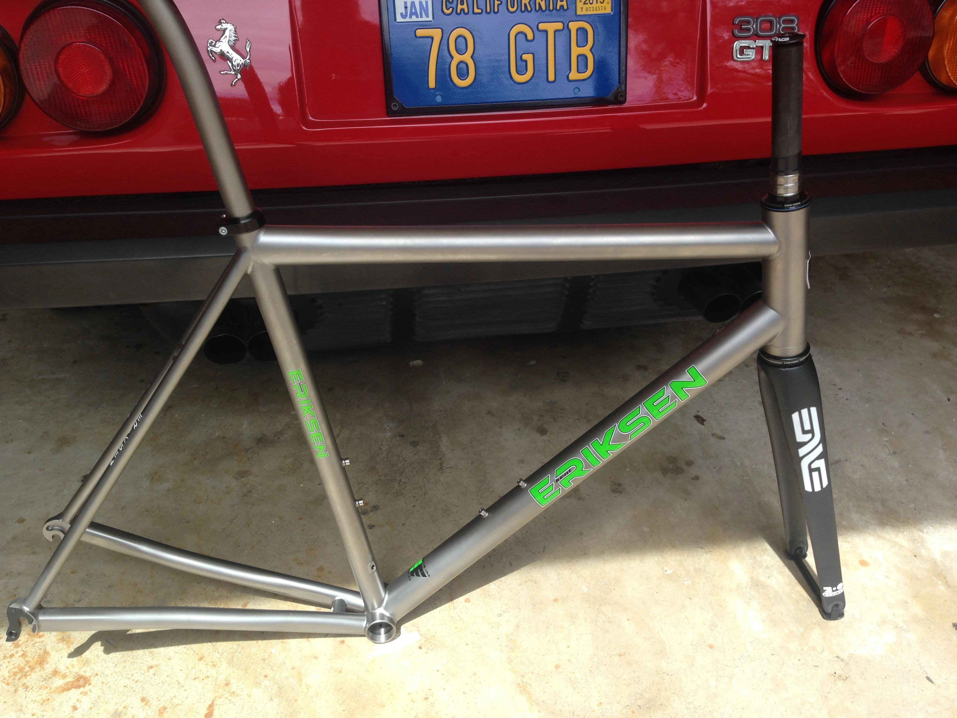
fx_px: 912
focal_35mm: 33
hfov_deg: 55.4
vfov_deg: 42.9
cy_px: 359
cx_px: 478
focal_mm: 4.12
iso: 50
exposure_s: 1/401
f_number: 2.4
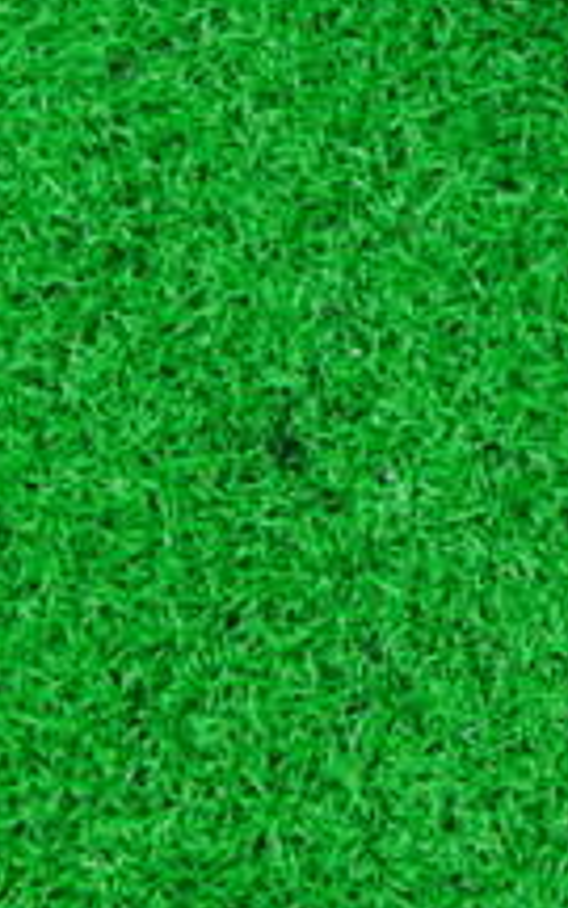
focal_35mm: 116
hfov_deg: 10.8
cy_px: 46
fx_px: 2873
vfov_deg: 17.6
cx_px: 900
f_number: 3.6
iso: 400
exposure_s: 1/30
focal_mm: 6.42
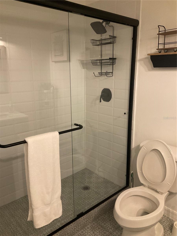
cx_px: 88
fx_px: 198
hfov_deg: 48.2
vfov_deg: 61.7
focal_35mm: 29
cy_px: 118
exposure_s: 1/60
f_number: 1.8
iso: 250
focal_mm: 3
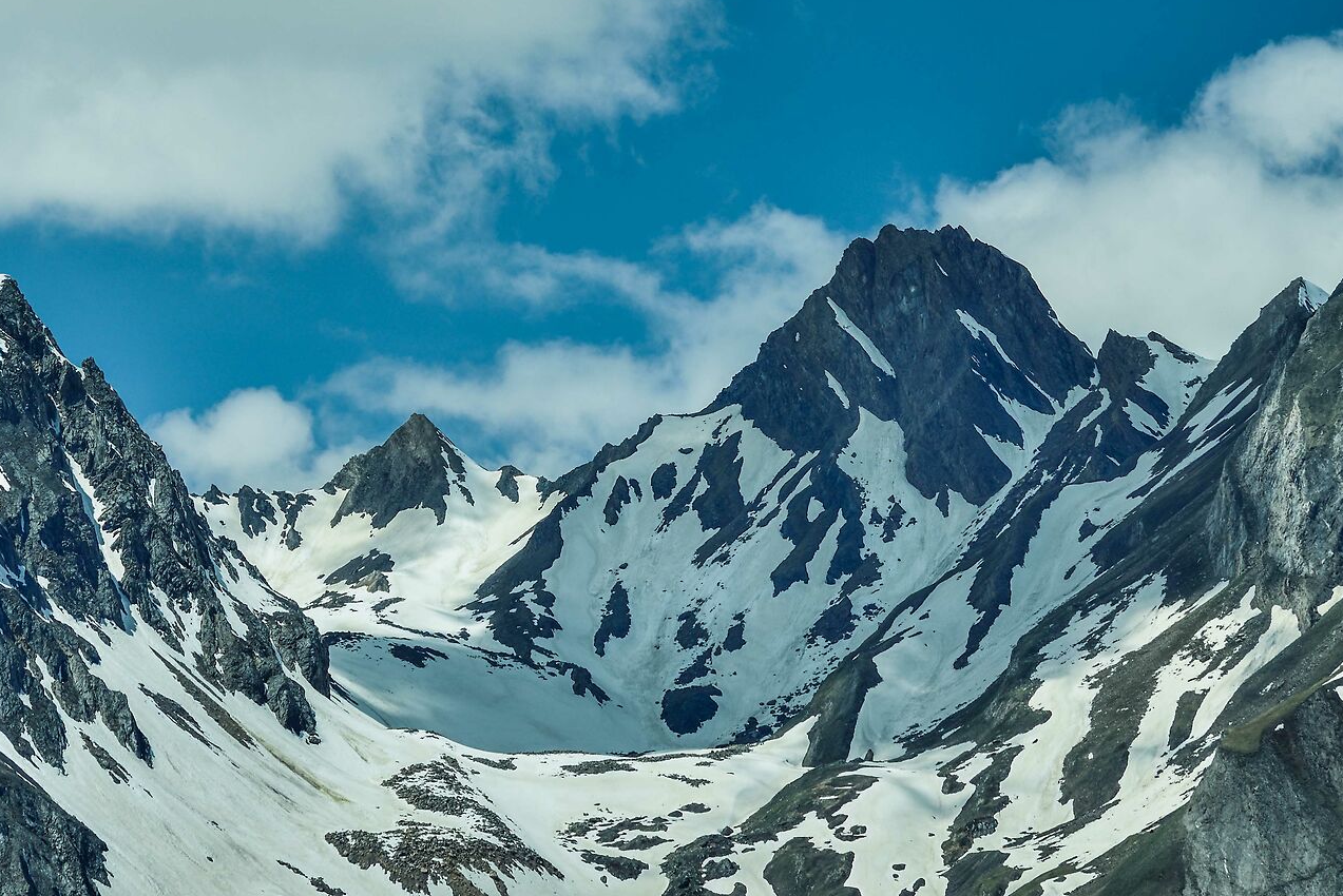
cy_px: 509
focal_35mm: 198
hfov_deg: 10.4
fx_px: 7389
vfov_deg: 6.9
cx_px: 535
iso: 100
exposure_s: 1/800
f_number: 9
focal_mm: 105
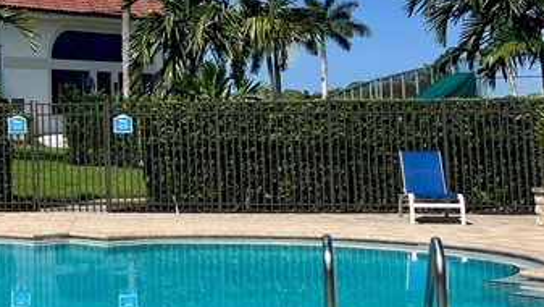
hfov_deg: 23.0
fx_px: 1241
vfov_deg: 13.9
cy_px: -8
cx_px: -86
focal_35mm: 86
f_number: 1.6
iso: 50
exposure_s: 1/5848
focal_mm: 5.1
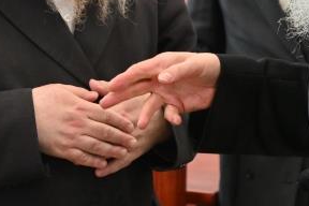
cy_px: 6
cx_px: 142
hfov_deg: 8.8
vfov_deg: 5.8
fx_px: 2017
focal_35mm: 235
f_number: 4
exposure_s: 1/400
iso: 800
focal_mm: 66
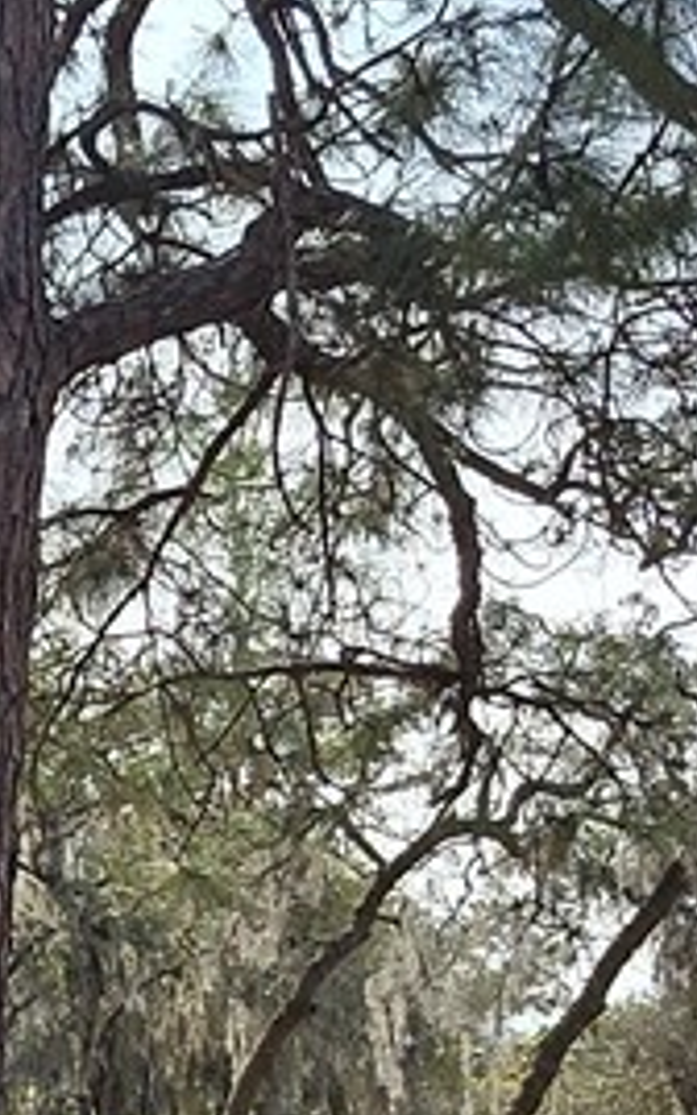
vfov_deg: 23.8
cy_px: 1198
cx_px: -207
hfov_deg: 15.2
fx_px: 2494
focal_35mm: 82
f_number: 2.2
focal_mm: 1.7
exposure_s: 1/1372
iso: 25
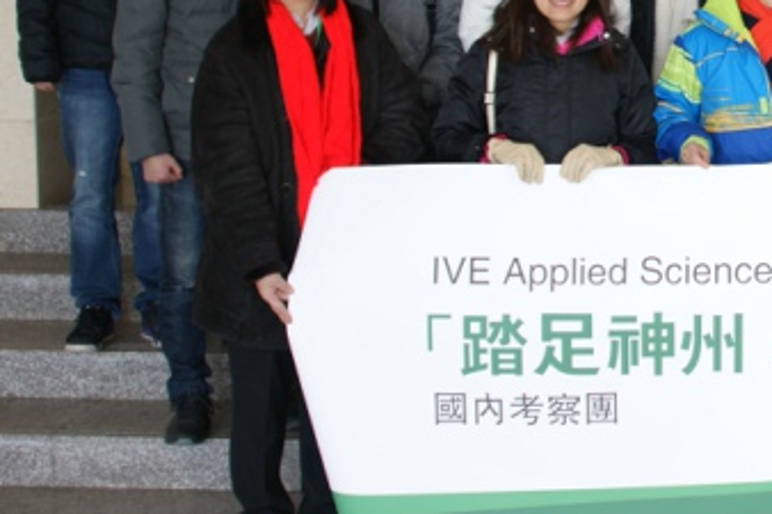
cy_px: 43
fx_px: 1779
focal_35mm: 83
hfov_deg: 23.3
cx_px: 797
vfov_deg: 16.2
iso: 100
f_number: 4.5
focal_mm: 24
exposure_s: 1/20
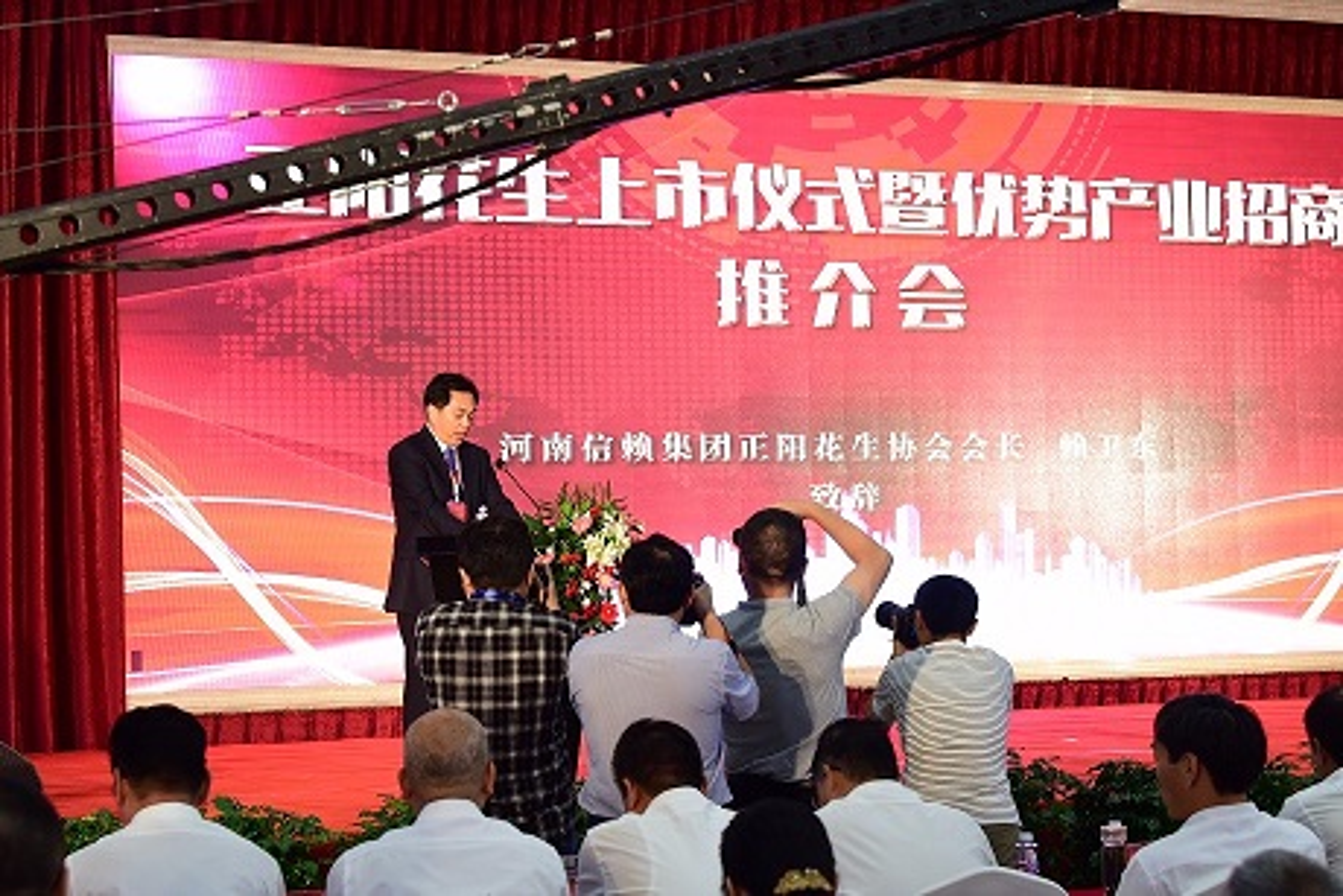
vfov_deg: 17.5
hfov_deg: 26.0
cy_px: 448
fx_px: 2911
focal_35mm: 78
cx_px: 672
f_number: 7.1
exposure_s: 1/30
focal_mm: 78
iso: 1000
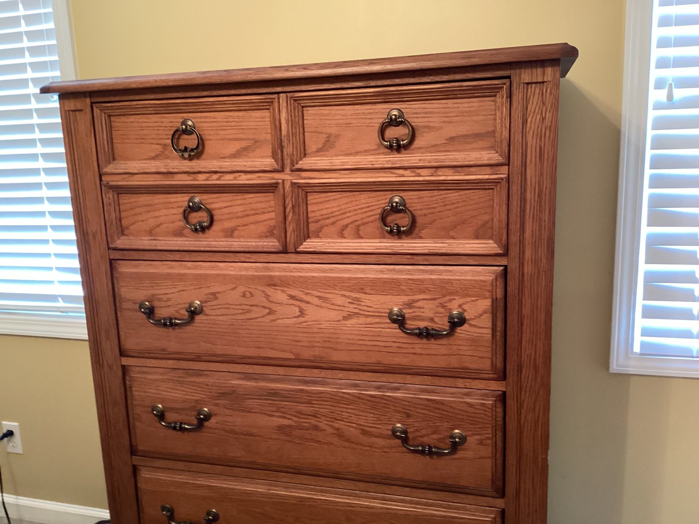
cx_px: 350
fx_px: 626
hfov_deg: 58.3
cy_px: 262
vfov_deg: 45.4
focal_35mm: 31
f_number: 2.4
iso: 500
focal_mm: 3.3
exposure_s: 1/30
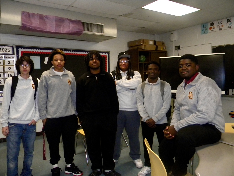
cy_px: 88
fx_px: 189
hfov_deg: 63.4
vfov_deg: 49.7
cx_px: 117
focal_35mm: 28
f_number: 3.5
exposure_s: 1/76.2
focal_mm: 5
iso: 400
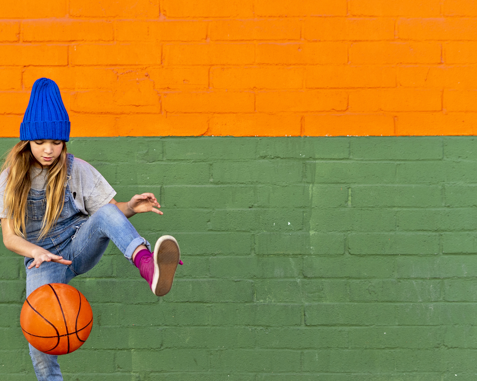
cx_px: 148
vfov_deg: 17.6
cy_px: 244
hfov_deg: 21.9
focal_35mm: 87
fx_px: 1228
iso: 400
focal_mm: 50
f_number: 2.5
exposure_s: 1/1600
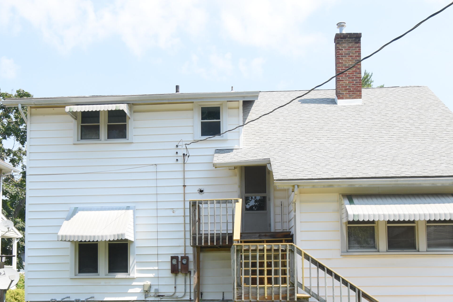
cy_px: 225
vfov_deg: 28.3
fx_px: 591
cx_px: 206
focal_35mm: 47
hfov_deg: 41.9
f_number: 7.1
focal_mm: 20
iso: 200
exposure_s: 1/250
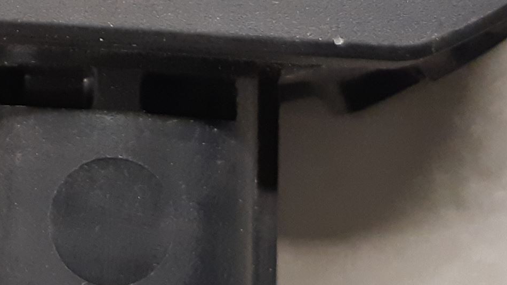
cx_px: 22
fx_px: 820
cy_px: -111
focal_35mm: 61
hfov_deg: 32.1
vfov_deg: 18.1
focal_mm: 3.93
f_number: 1.7
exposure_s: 1/50
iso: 250
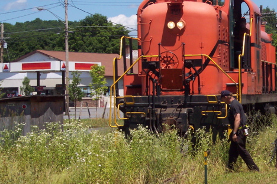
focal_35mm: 158
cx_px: 231
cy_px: 82
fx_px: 1216
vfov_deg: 8.7
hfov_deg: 12.9
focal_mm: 18.7
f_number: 6.7
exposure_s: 1/500
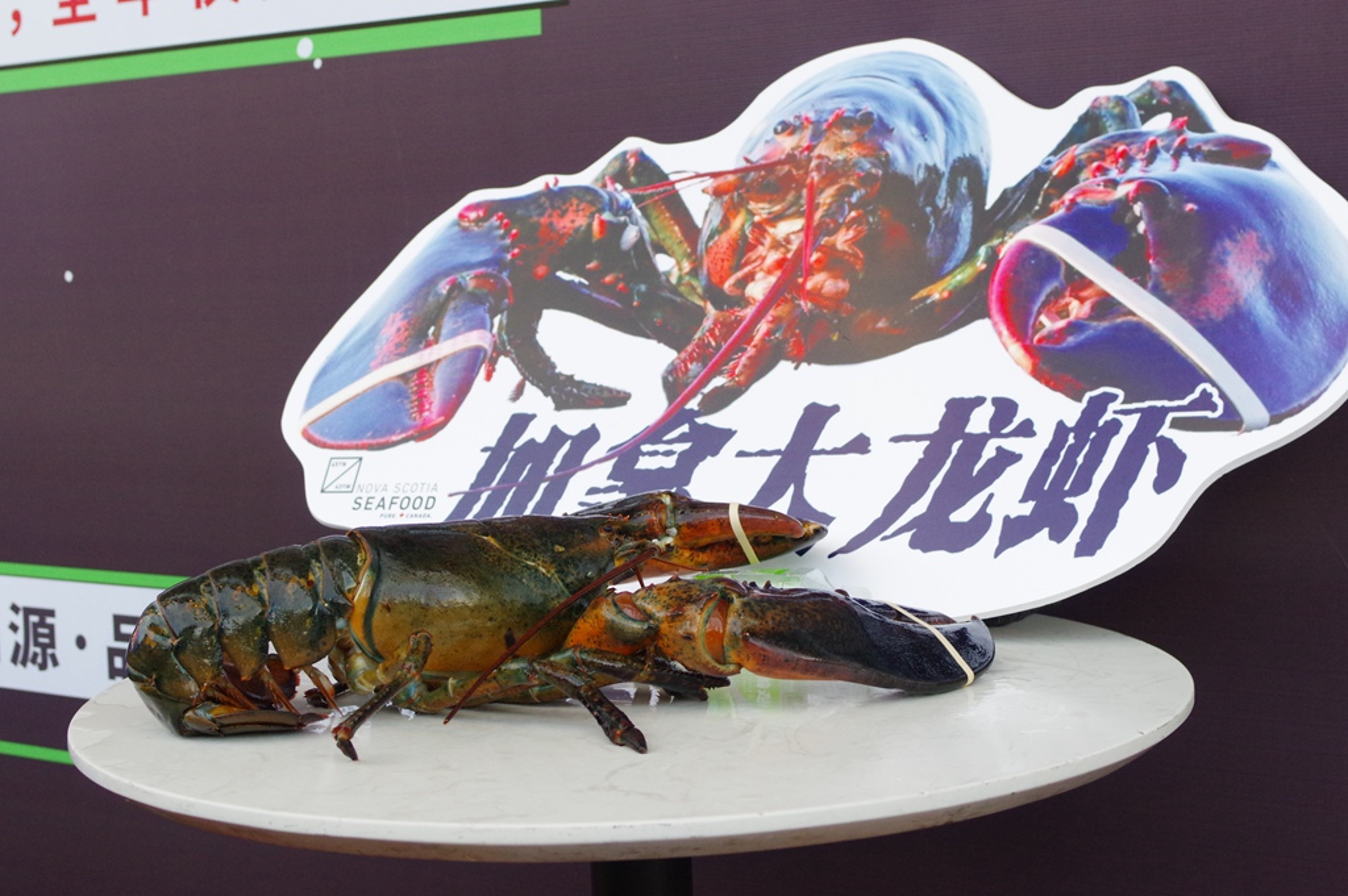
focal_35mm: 46
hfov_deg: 42.8
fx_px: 1721
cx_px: 674
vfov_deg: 29.2
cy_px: 448
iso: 1600
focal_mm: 31
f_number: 5.6
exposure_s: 1/250
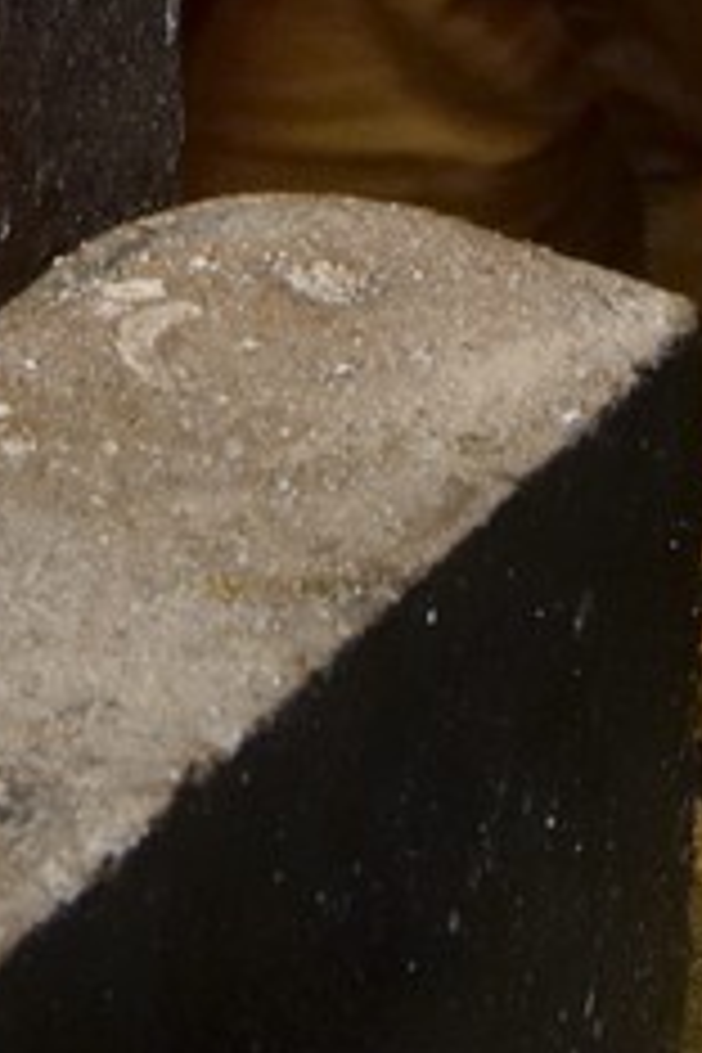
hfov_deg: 6.2
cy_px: -1310
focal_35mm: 219
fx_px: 6405
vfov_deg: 8.7
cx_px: -407
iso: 1600
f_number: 11
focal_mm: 32
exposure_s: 1/100
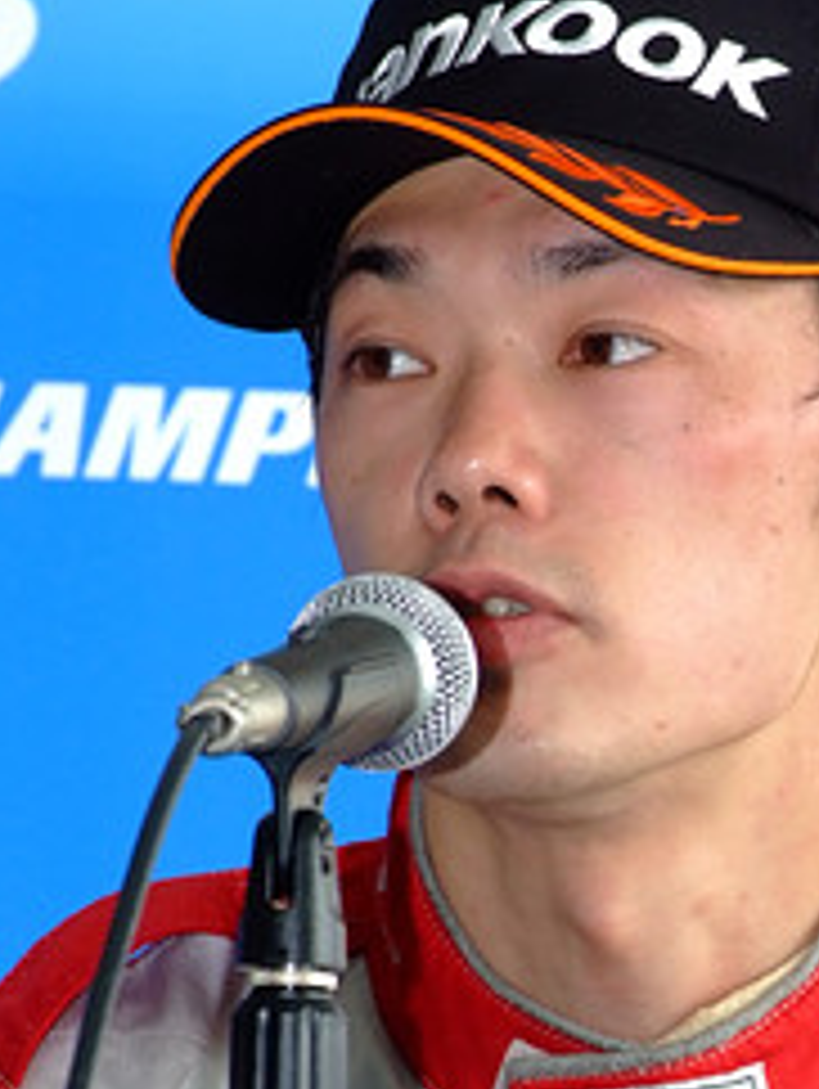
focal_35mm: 332
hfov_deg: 4.5
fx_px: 10455
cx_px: 641
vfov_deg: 6.0
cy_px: 963
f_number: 11
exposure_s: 1/225
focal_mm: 116
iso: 800
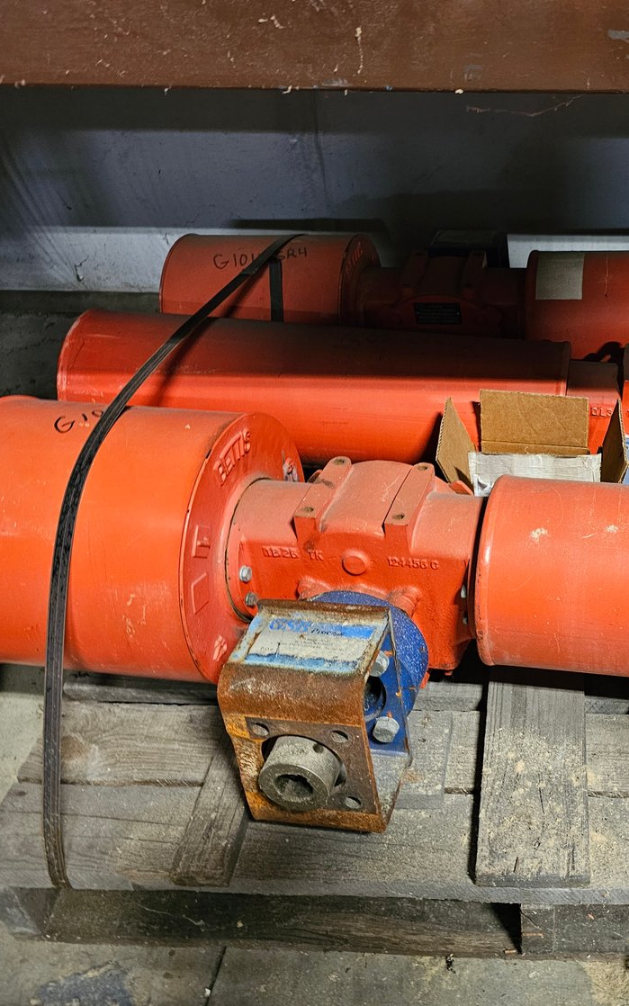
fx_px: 905
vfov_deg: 58.1
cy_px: 496
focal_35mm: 33
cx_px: 558
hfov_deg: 36.1
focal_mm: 6.3
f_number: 1.7
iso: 500
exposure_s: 1/24
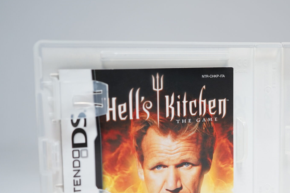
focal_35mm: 73
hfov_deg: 26.7
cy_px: 146
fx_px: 588
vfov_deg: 18.5
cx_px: 262
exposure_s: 1/40
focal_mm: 39
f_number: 5
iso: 640
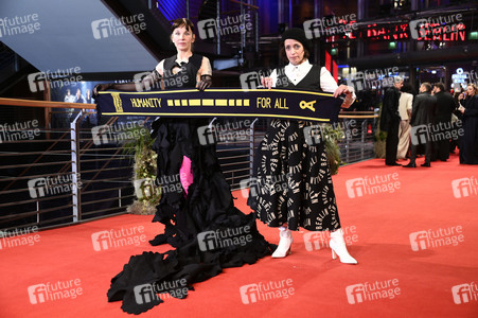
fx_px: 637
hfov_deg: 41.1
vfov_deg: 28.0
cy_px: 159
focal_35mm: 48
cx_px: 239
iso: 5000
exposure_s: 1/250
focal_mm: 48
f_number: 4.5
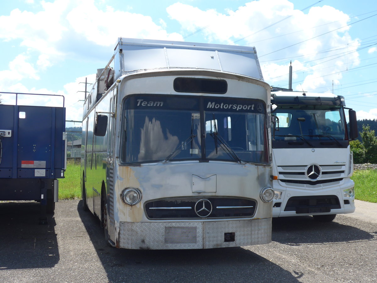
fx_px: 501
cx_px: 188
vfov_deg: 31.5
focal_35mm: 46
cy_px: 142
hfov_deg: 41.2
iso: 80
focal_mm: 9.5
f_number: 3
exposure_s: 1/1000
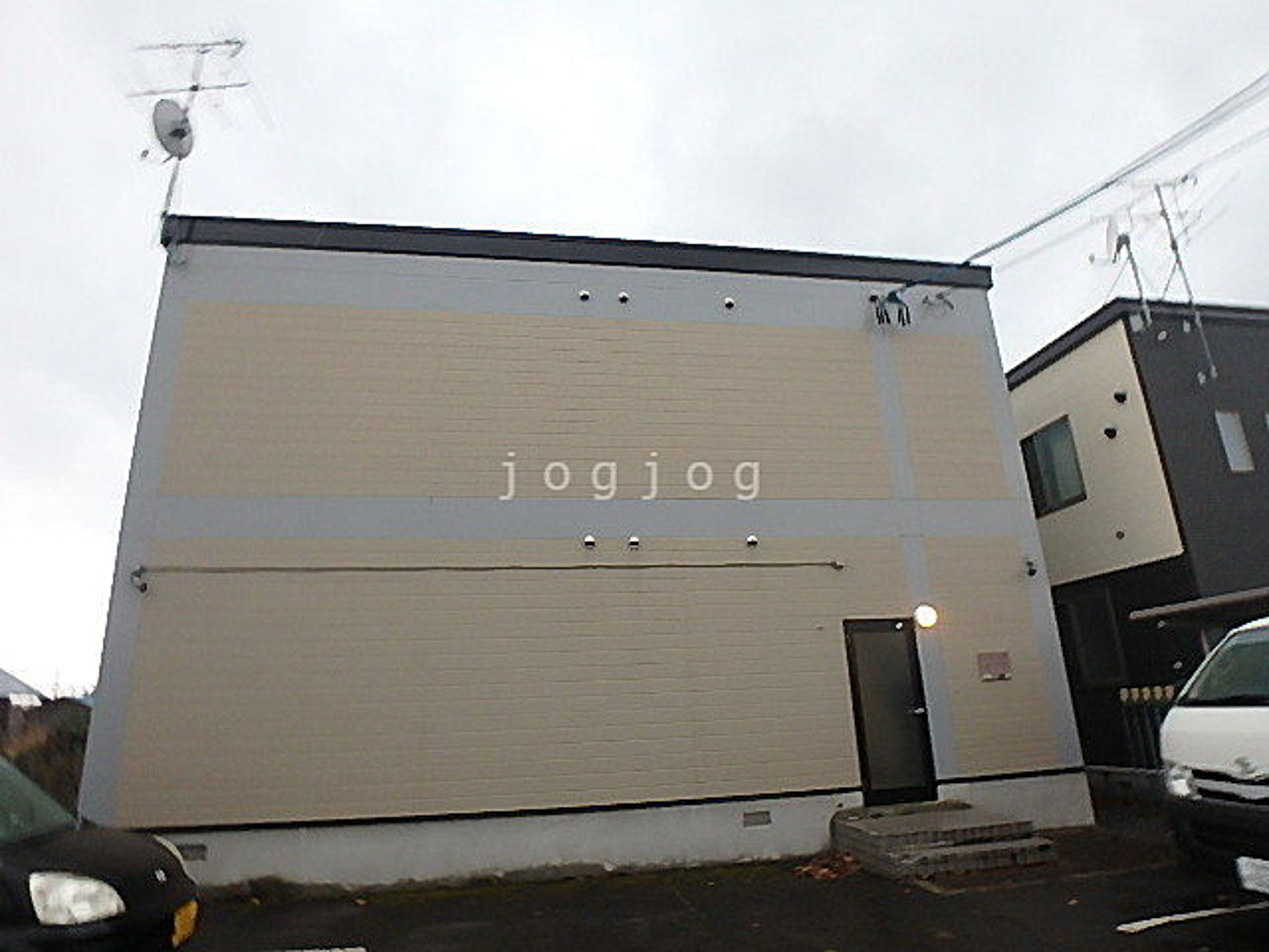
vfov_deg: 63.4
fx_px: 770
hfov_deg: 79.0
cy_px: 476
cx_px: 634
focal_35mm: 21
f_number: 3.5
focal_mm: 3.7
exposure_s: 1/30
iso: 200
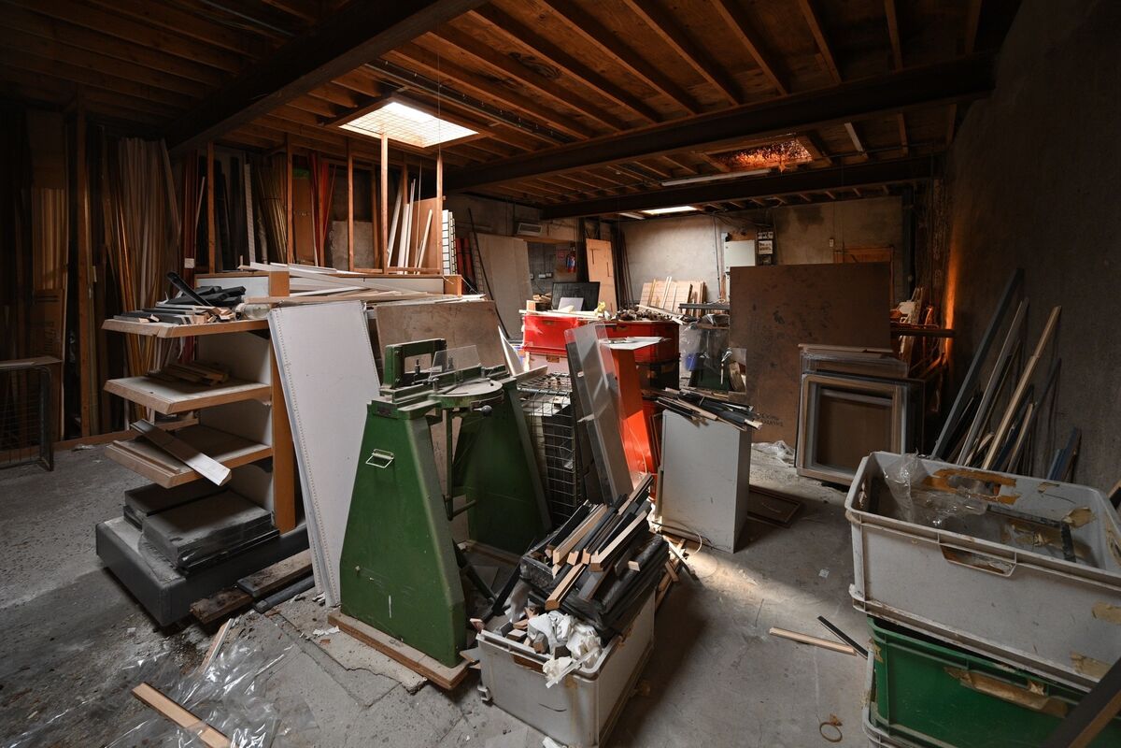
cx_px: 560
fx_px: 436
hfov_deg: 104.3
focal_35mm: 14
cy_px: 374
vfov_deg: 81.2
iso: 1000
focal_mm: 14
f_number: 5.6
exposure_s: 1/100
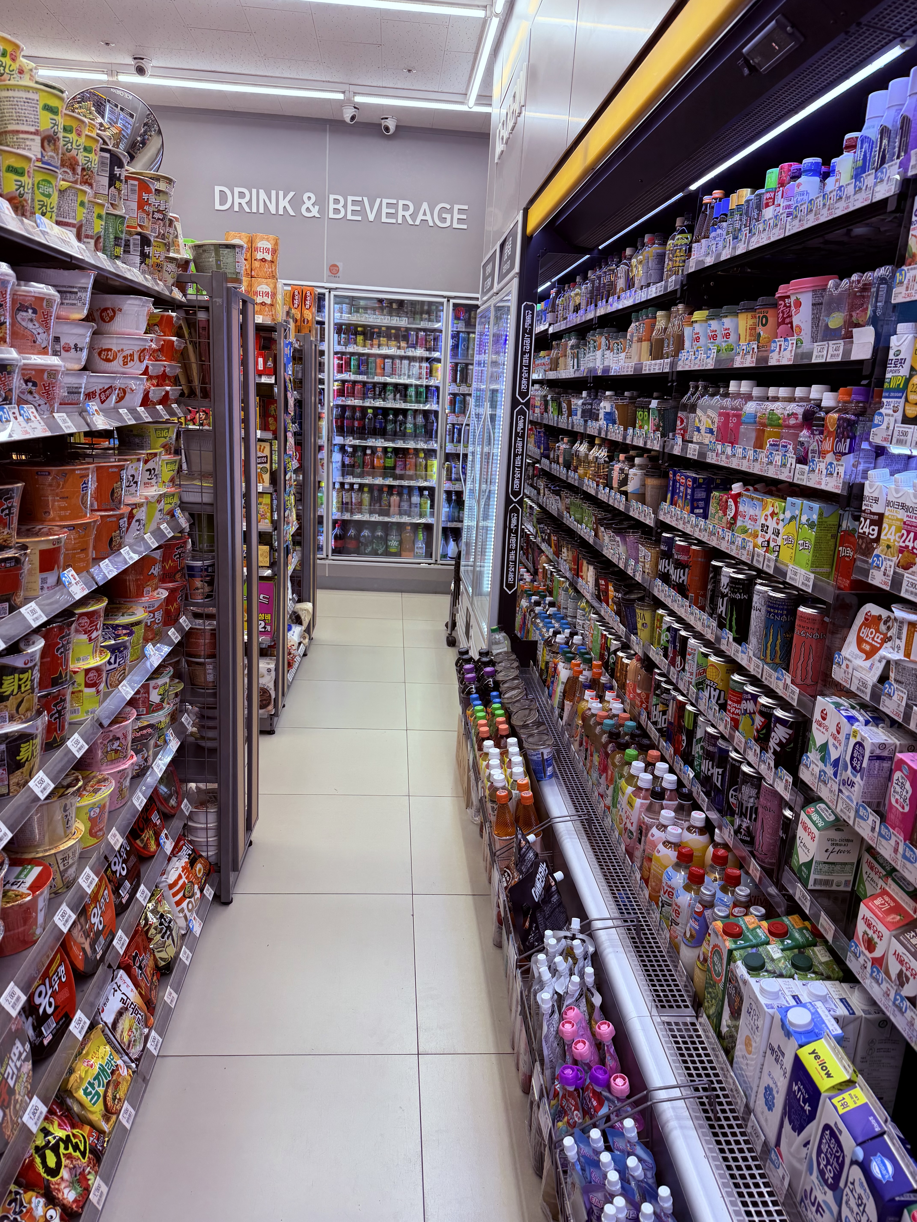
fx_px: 848
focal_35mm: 24
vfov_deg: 71.6
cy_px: 611
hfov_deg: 56.8
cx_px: 458
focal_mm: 6.76
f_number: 1.78
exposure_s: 1/120
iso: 100
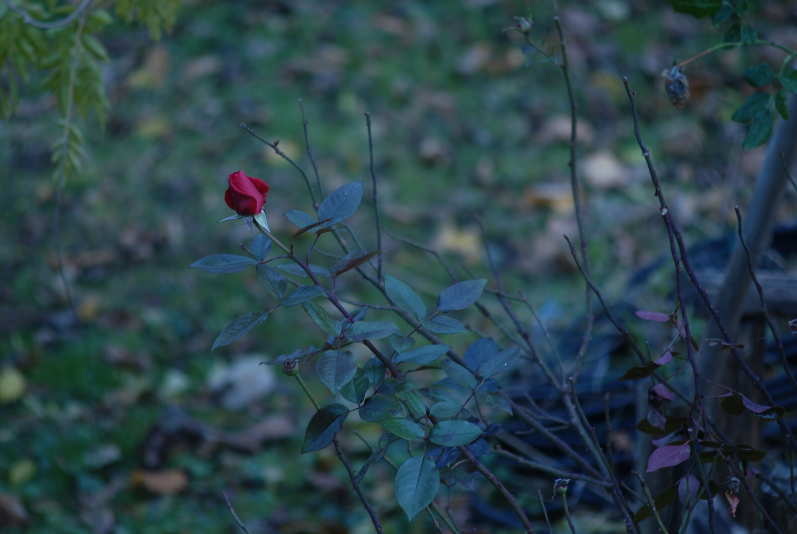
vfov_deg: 4.6
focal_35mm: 300
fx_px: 6650
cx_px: 398
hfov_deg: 6.9
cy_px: 267
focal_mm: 200
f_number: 4
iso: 100
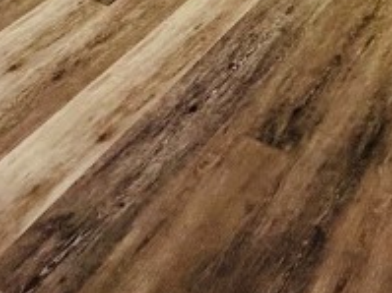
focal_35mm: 72
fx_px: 815
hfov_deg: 27.0
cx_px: 209
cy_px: -409
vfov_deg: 14.1
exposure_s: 1/60
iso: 160
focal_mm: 2.22
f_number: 2.2
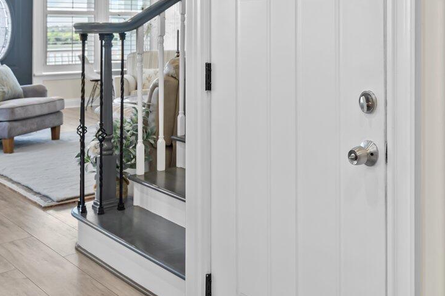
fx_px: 556
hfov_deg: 40.1
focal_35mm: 45
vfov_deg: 28.6
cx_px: 408
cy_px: 25
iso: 320
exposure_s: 1/15
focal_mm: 16
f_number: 4
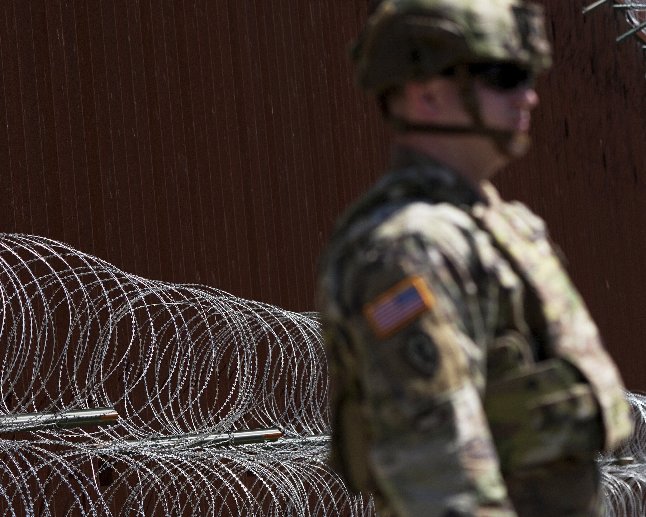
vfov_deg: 8.5
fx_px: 3480
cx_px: 332
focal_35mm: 182
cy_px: 253
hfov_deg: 10.6
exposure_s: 1/3200
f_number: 4.5
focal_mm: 100
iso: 250
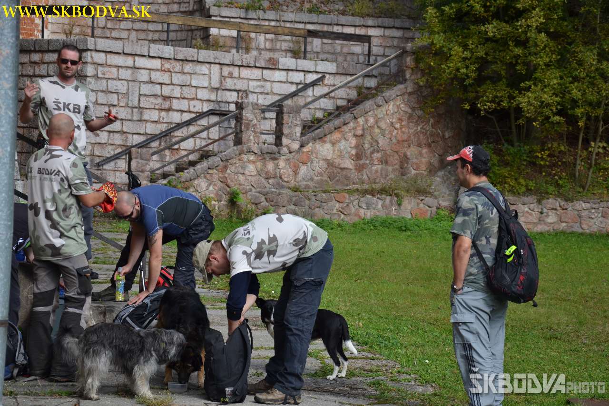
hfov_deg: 20.6
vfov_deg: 13.8
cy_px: 203
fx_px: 1674
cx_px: 304
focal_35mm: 99
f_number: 5.3
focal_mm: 66
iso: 100
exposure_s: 1/320
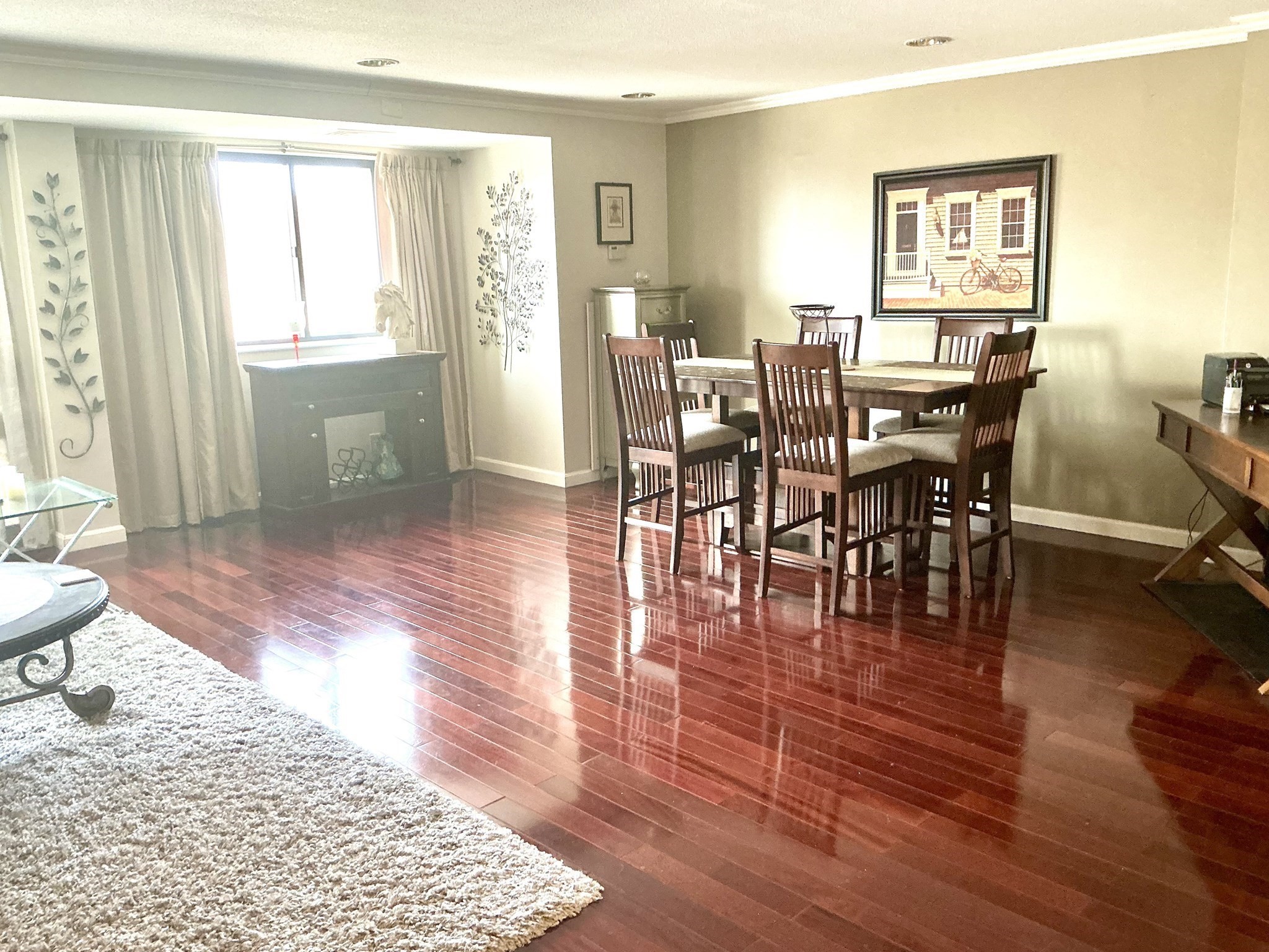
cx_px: 634
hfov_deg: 61.7
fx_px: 1063
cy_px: 476
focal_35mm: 29
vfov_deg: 48.2
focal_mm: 3
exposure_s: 1/60
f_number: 1.8
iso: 160
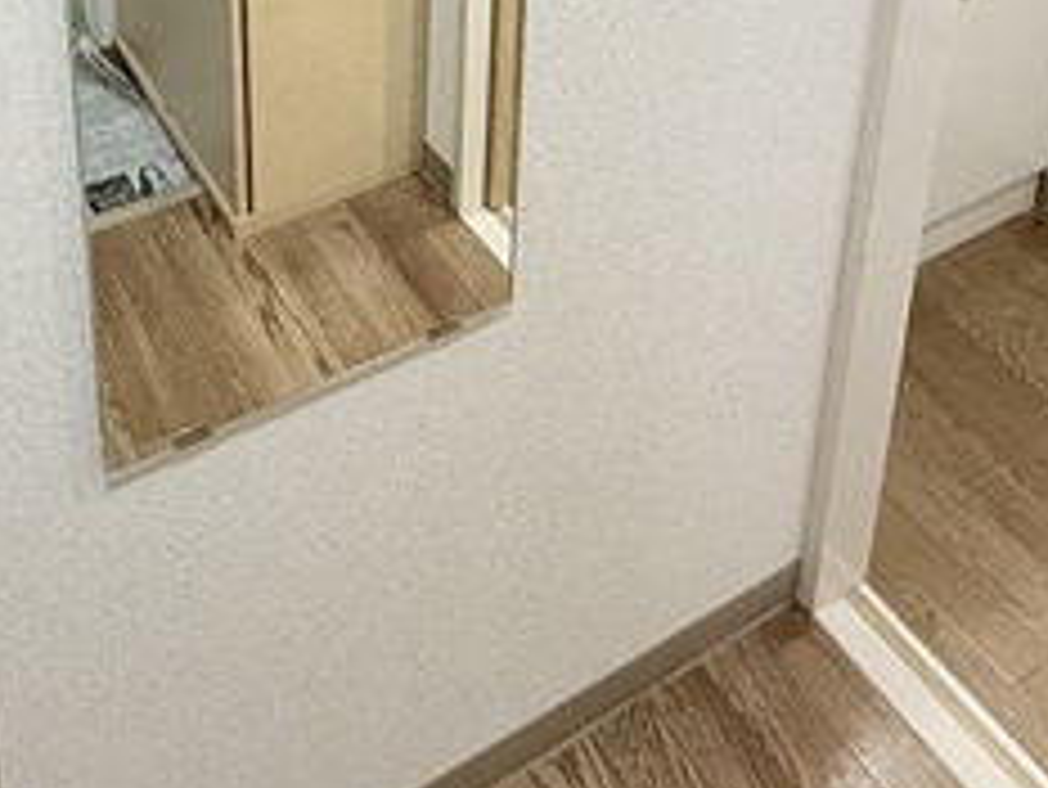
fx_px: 1272
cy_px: -308
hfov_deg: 44.0
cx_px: 337
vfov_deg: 27.1
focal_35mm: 42
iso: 320
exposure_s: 1/120
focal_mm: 2.22
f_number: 2.2
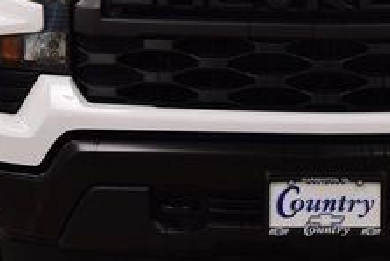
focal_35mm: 155
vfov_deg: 8.8
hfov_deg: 13.2
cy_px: -62
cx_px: 324
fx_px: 1680
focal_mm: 36
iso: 400
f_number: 8
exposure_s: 1/50
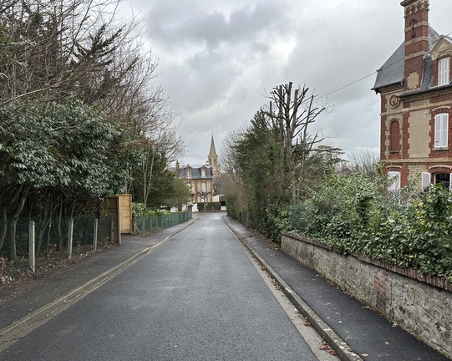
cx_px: 231
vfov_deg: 54.9
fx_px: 348
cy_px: 184
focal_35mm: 26
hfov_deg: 66.1
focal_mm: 6.86
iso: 80
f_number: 1.78
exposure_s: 1/971
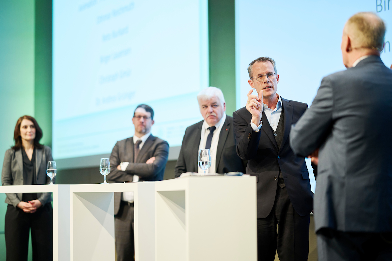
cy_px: 130
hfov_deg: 23.9
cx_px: 196
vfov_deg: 16.1
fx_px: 925
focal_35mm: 85
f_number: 1.8
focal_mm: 85
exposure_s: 1/200
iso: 1000
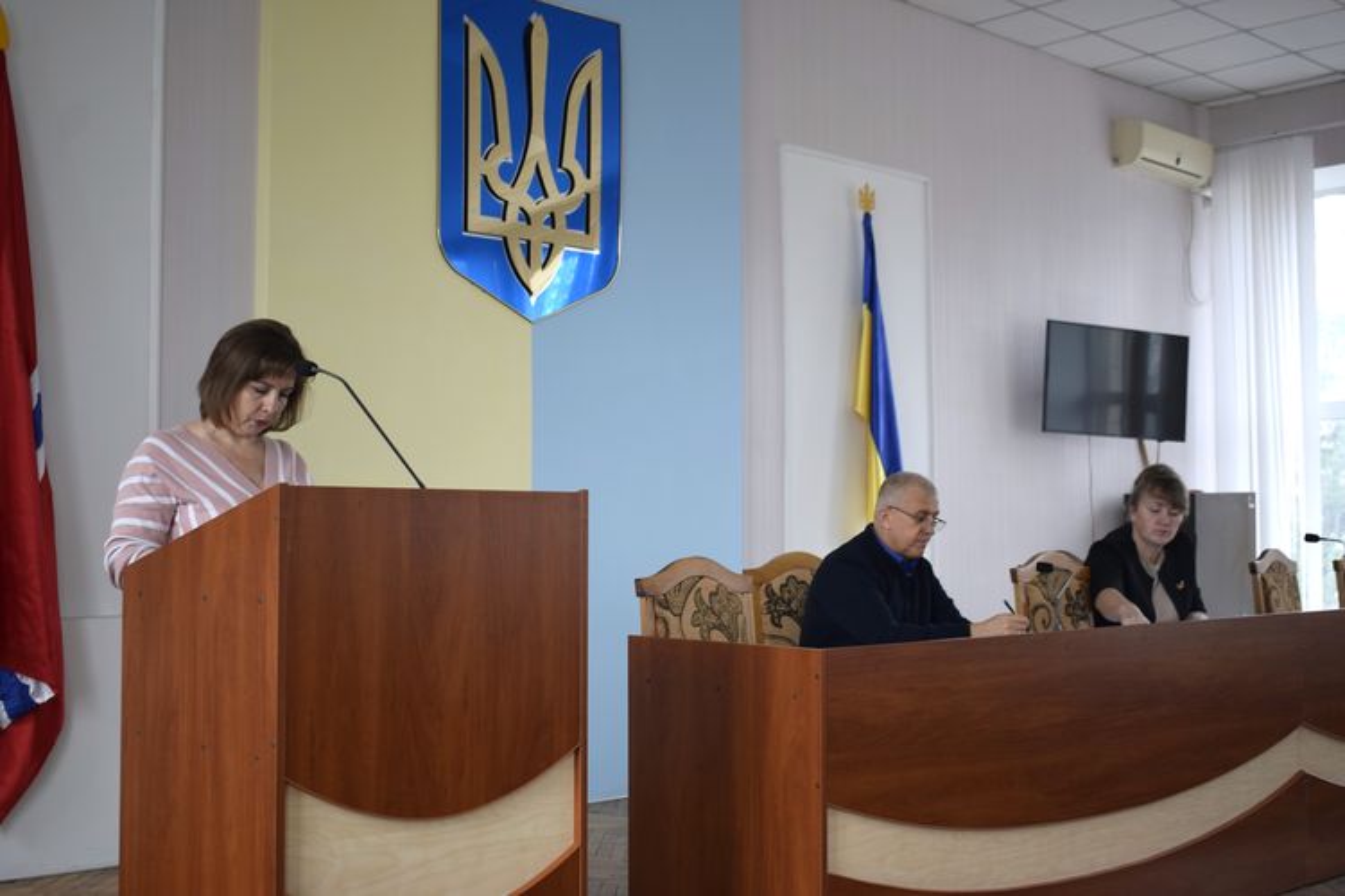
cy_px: 448
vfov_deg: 31.9
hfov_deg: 46.4
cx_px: 672
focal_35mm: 42
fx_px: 1569
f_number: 4.2
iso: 450
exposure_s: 1/60
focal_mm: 28
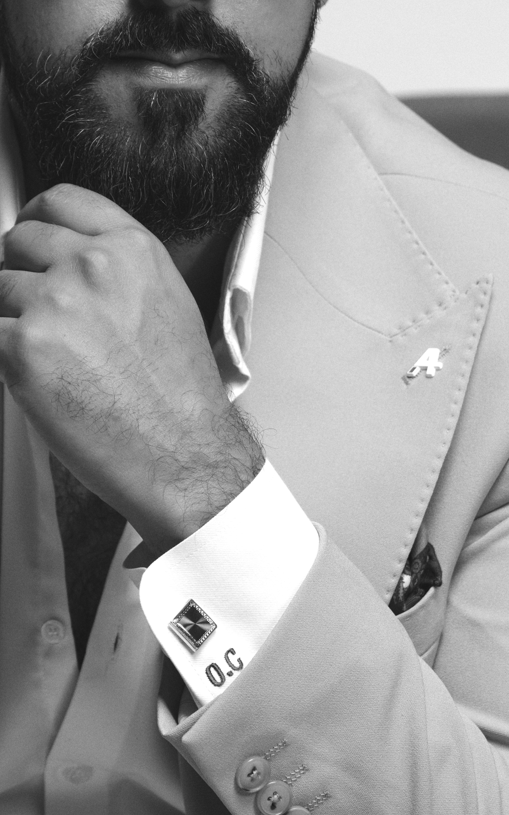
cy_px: 232
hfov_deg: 3.2
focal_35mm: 407
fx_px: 9035
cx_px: 154
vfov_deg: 5.2
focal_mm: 140
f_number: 5
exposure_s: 1/30
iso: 160
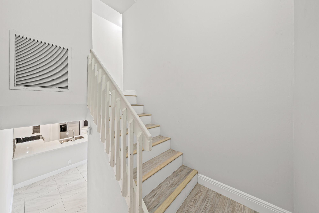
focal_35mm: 12
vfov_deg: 90.0
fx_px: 106
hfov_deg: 112.6
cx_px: 160
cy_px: 106
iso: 100
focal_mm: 12
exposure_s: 6
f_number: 13
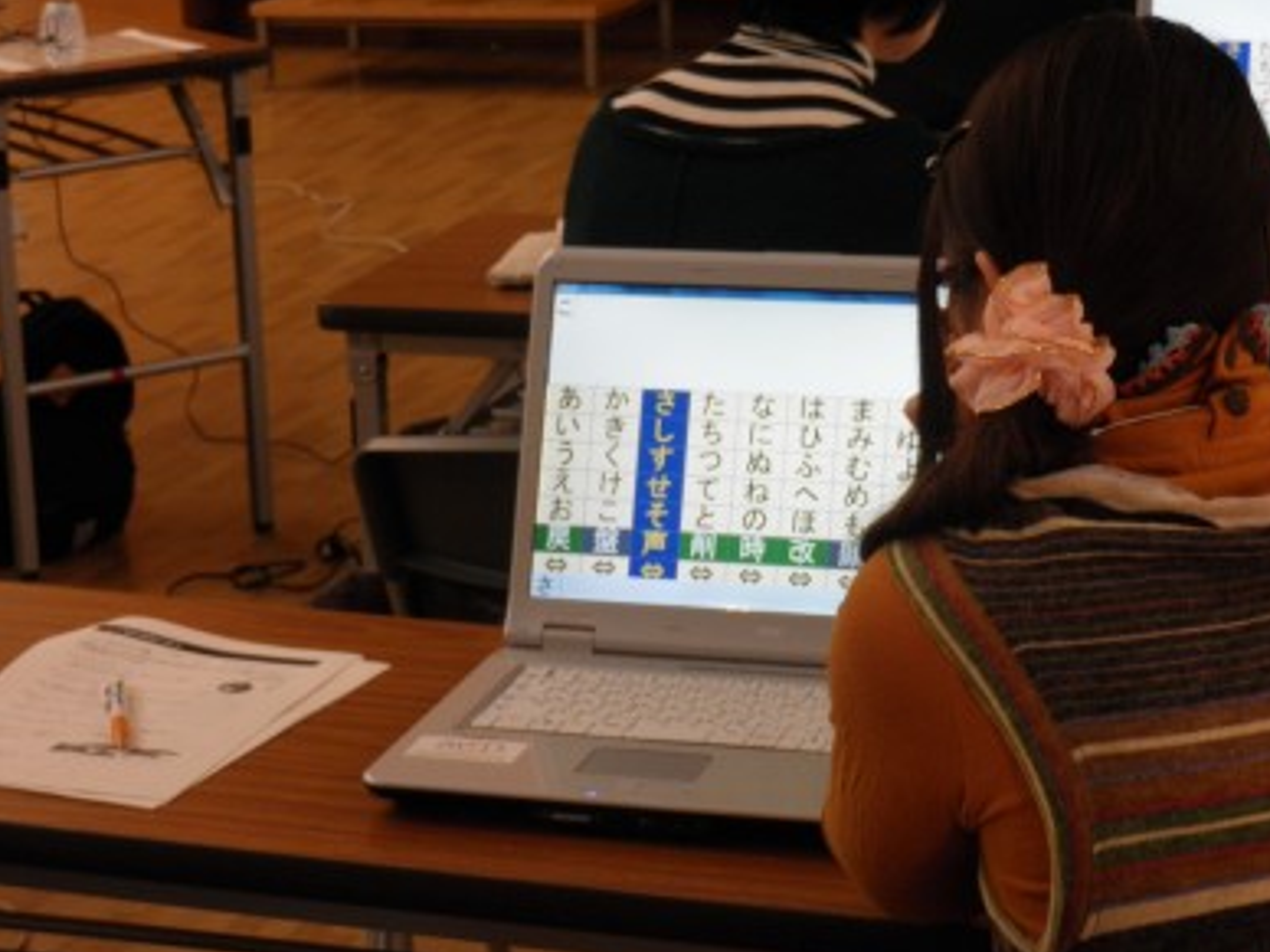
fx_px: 3816
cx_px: 648
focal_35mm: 104
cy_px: 481
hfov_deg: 18.9
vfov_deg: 14.2
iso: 200
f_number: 5.3
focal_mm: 17.9
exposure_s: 1/13
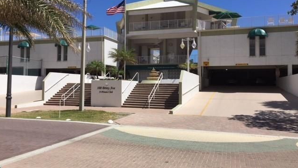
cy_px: 77
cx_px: 149
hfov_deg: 61.0
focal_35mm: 32
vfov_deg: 36.6
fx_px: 253
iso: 32
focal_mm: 4.15
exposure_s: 1/3300
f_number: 2.2
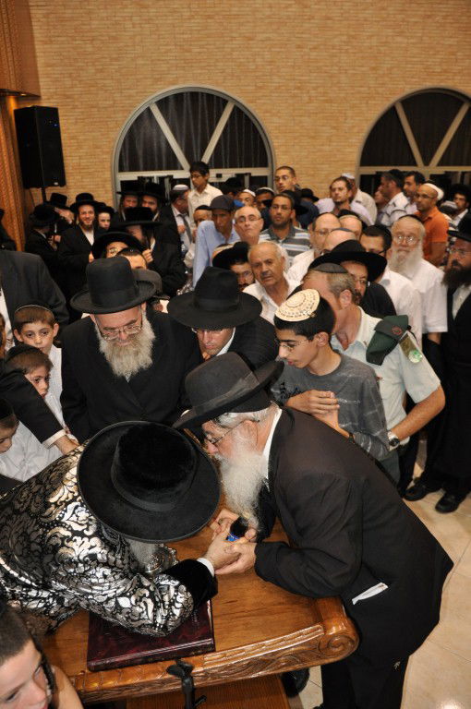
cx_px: 236
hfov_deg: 47.8
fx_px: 531
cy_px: 354
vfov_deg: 67.4
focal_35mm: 27
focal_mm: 18
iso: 800
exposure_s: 1/60
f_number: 3.5
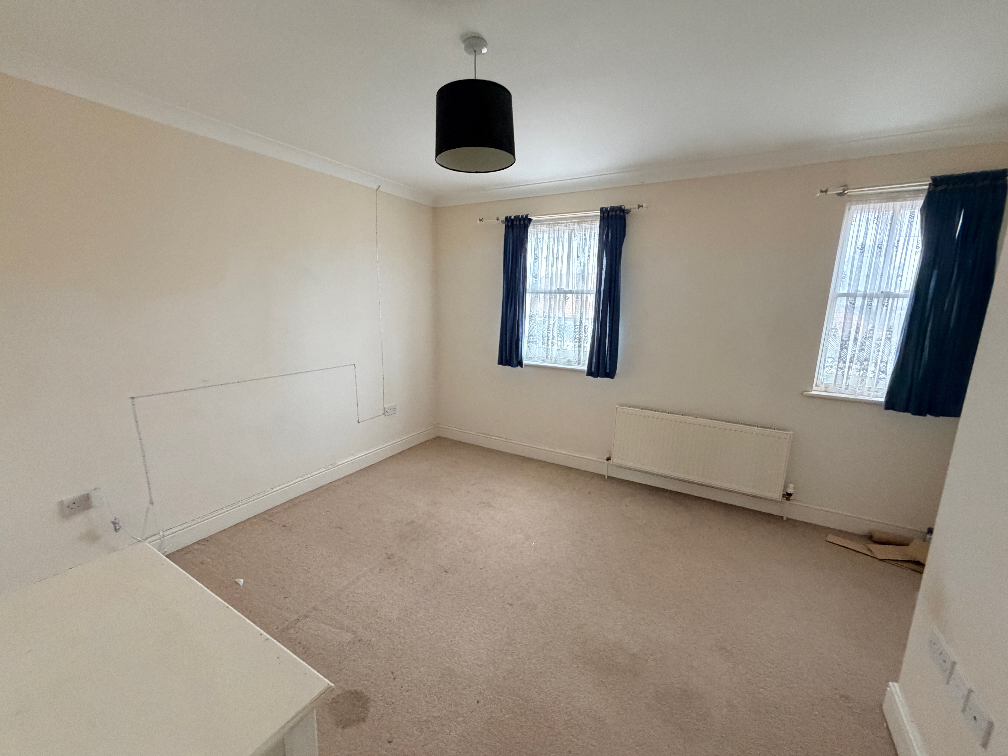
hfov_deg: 102.1
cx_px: 504
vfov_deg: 85.7
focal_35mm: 14
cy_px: 378
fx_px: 408
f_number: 2.2
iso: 640
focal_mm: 2.22
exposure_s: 1/60
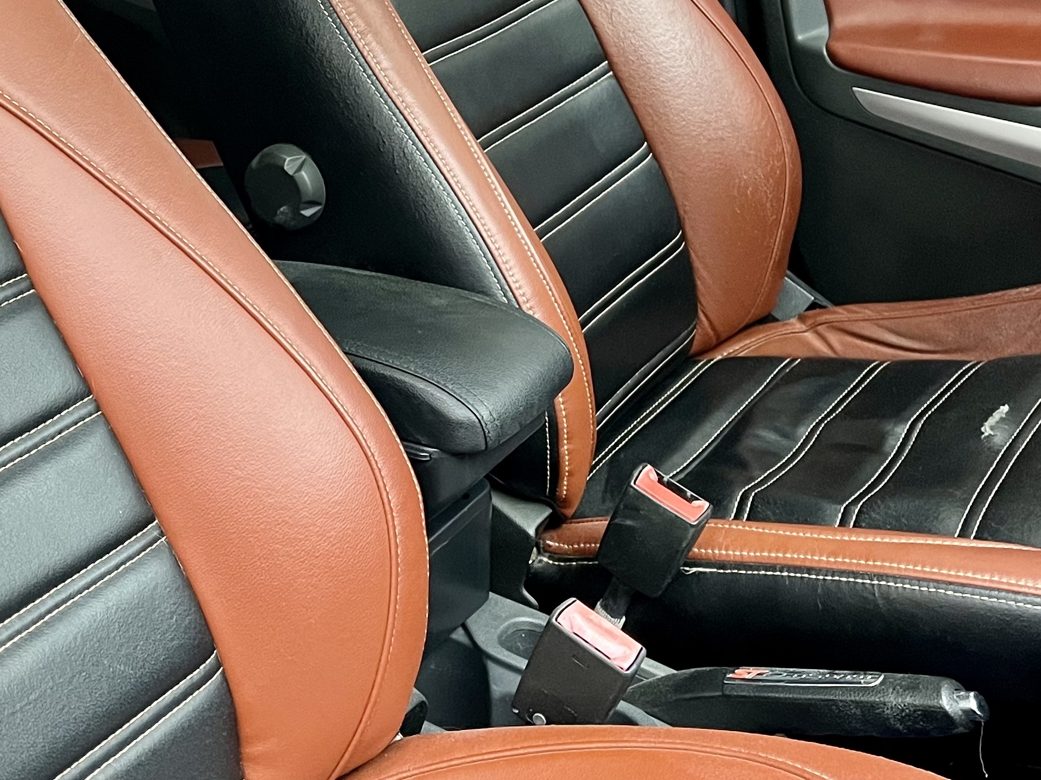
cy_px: 74
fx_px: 1804
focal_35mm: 60
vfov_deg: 23.7
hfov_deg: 31.5
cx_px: 246
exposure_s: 1/50
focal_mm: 5.1
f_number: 1.6
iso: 400
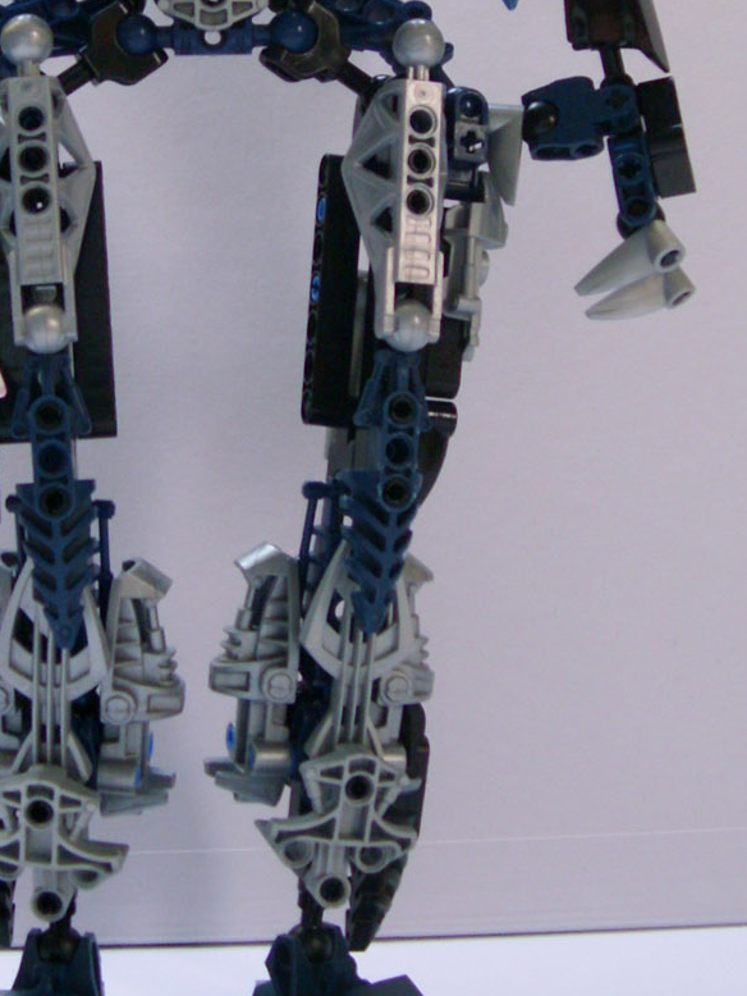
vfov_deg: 29.3
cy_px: 229
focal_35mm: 65
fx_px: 1869
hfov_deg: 22.4
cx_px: 206
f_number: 3.5
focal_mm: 6.3
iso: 100
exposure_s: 1/15
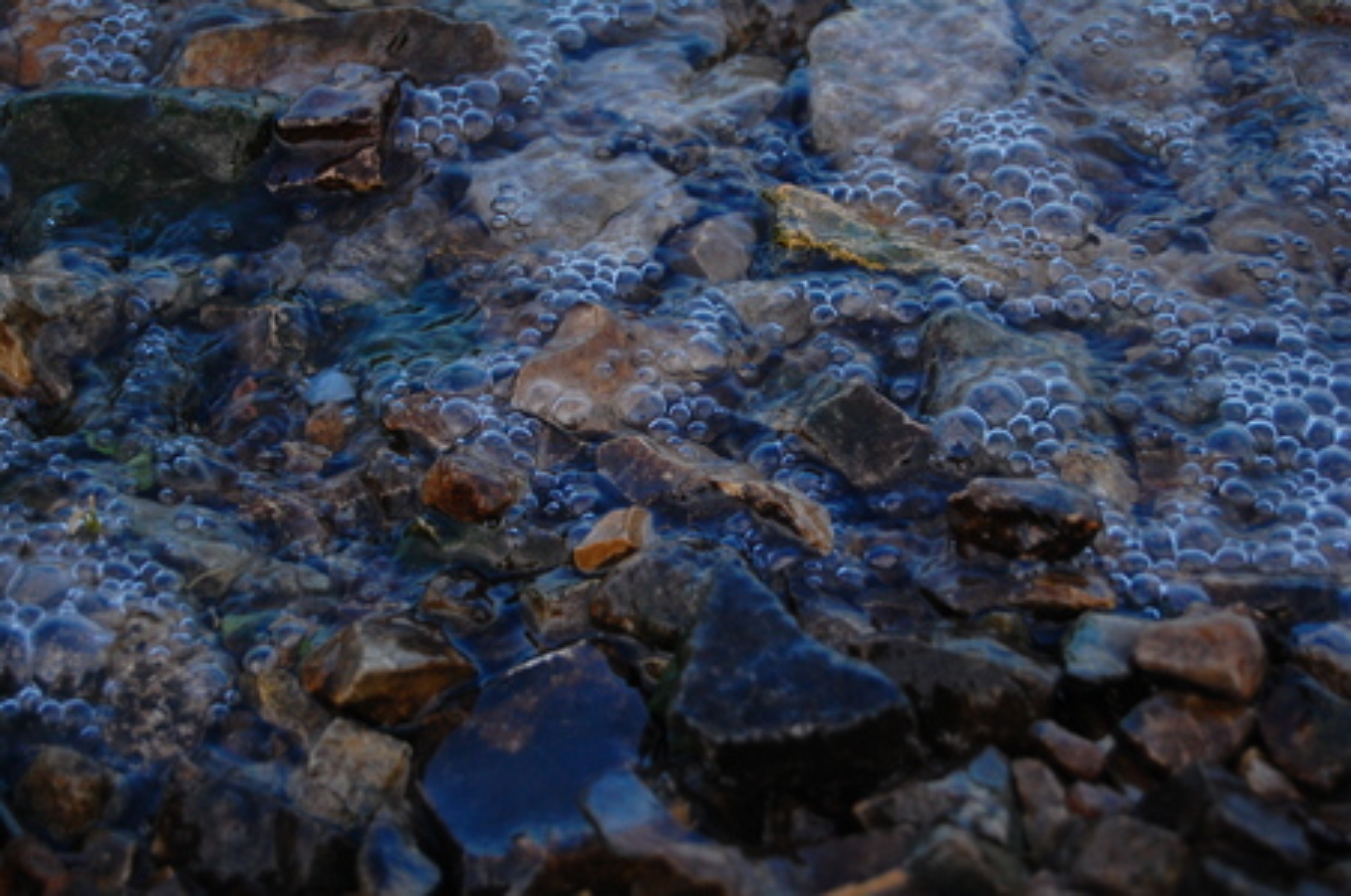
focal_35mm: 82
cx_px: 676
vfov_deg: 16.5
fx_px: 3092
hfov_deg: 24.7
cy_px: 448
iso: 800
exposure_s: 1/320
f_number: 5.6
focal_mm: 55
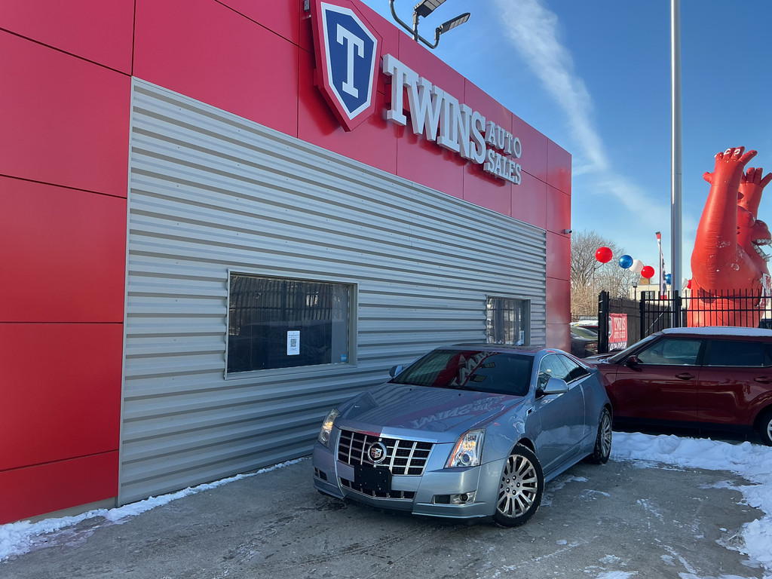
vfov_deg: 48.2
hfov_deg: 61.7
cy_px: 290
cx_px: 386
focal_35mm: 29
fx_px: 647
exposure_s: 1/770
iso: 25
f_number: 1.8
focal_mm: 3
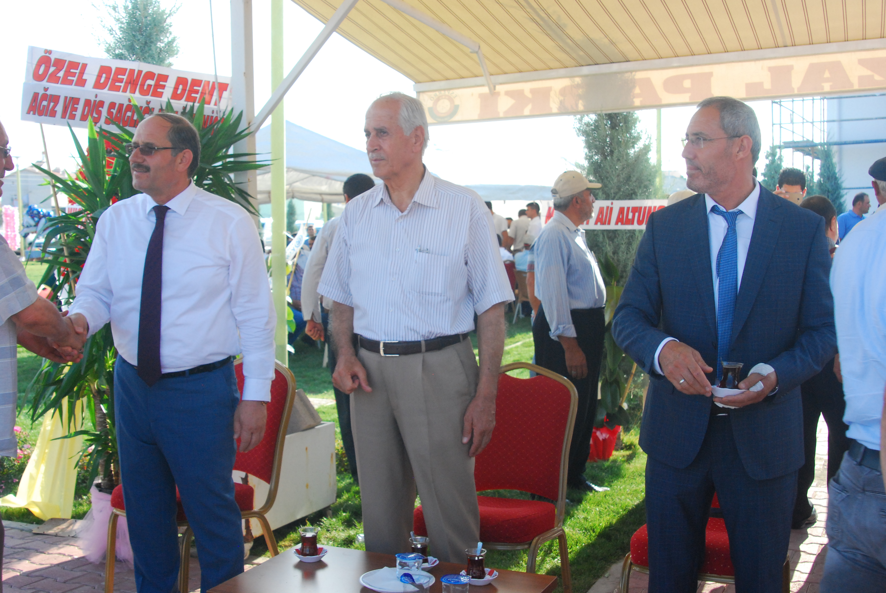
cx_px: 443
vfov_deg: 32.0
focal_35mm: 42
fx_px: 1035
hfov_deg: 46.3
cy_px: 296
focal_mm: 28
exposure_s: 1/400
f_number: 10
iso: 640
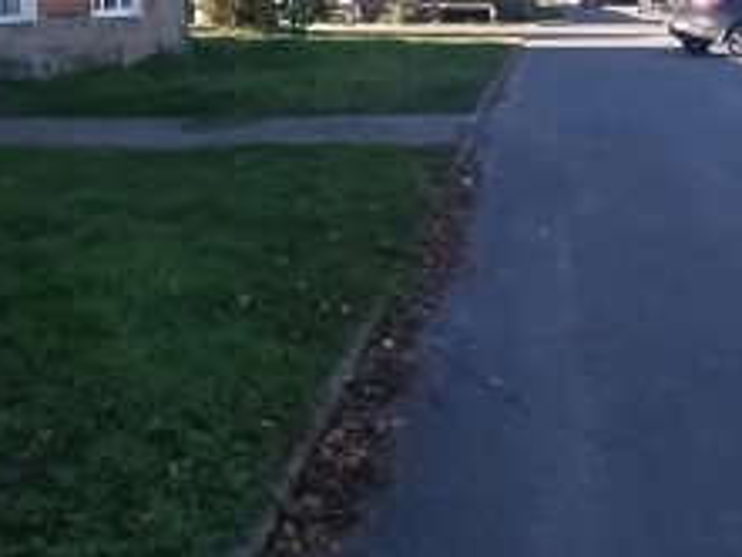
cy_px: 34
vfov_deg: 28.8
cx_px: 423
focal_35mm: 48
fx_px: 1029
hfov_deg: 39.6
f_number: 2.2
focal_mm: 1.42
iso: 100
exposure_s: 1/1486
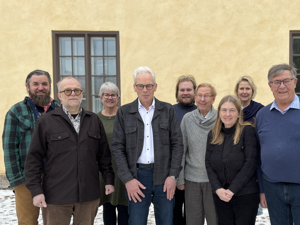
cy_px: 132
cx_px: 202
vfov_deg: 37.6
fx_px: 329
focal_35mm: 38
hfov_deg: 48.1
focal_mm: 5.1
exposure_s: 1/122
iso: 32
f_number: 1.6
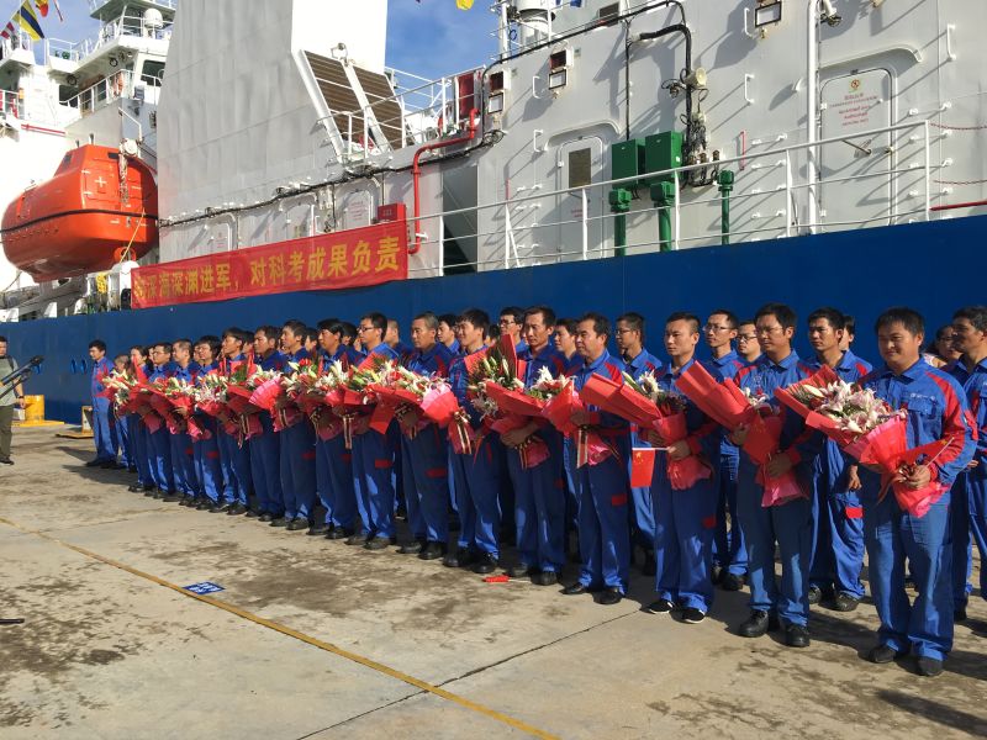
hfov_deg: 61.7
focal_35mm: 29
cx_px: 494
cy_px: 370
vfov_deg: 48.2
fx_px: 827
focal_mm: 4.15
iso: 25
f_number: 2.2
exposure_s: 1/1221
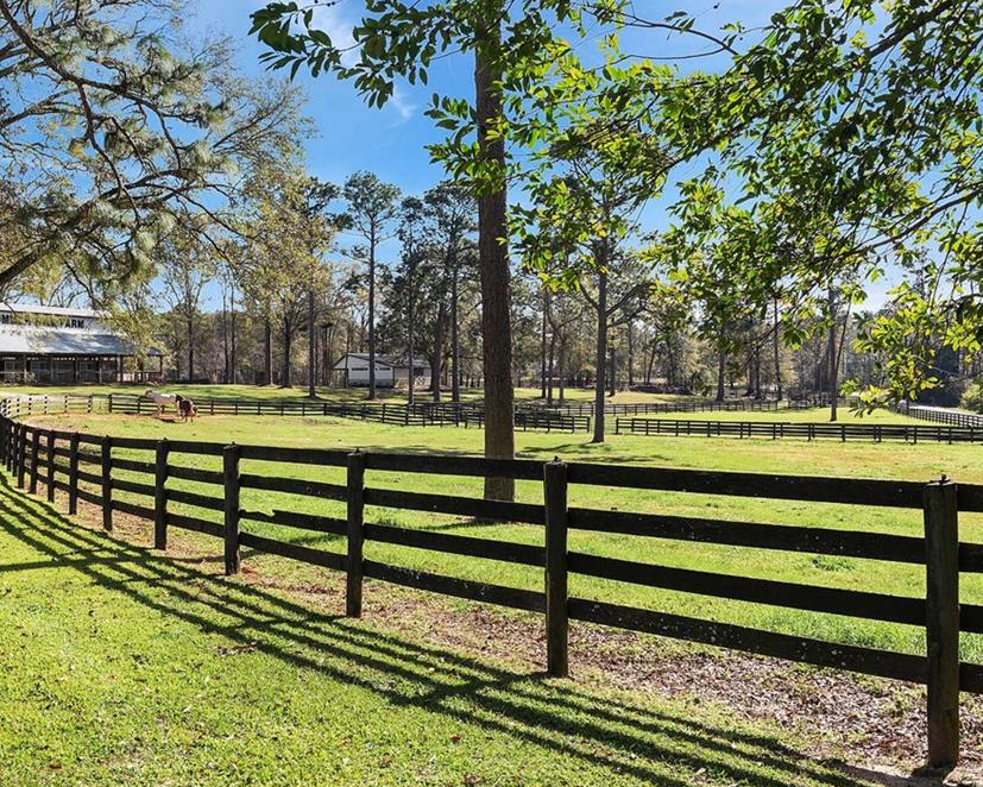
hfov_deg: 49.9
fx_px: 1048
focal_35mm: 36
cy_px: 385
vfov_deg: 41.2
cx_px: 390
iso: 400
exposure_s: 1/320
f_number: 8
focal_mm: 31
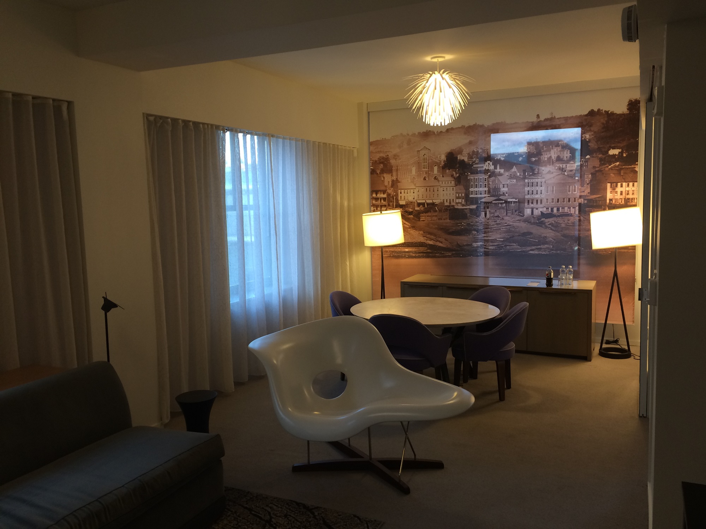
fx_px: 591
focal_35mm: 29
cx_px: 353
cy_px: 264
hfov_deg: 61.7
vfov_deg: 48.2
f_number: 2.2
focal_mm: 4.15
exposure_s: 1/30
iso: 50
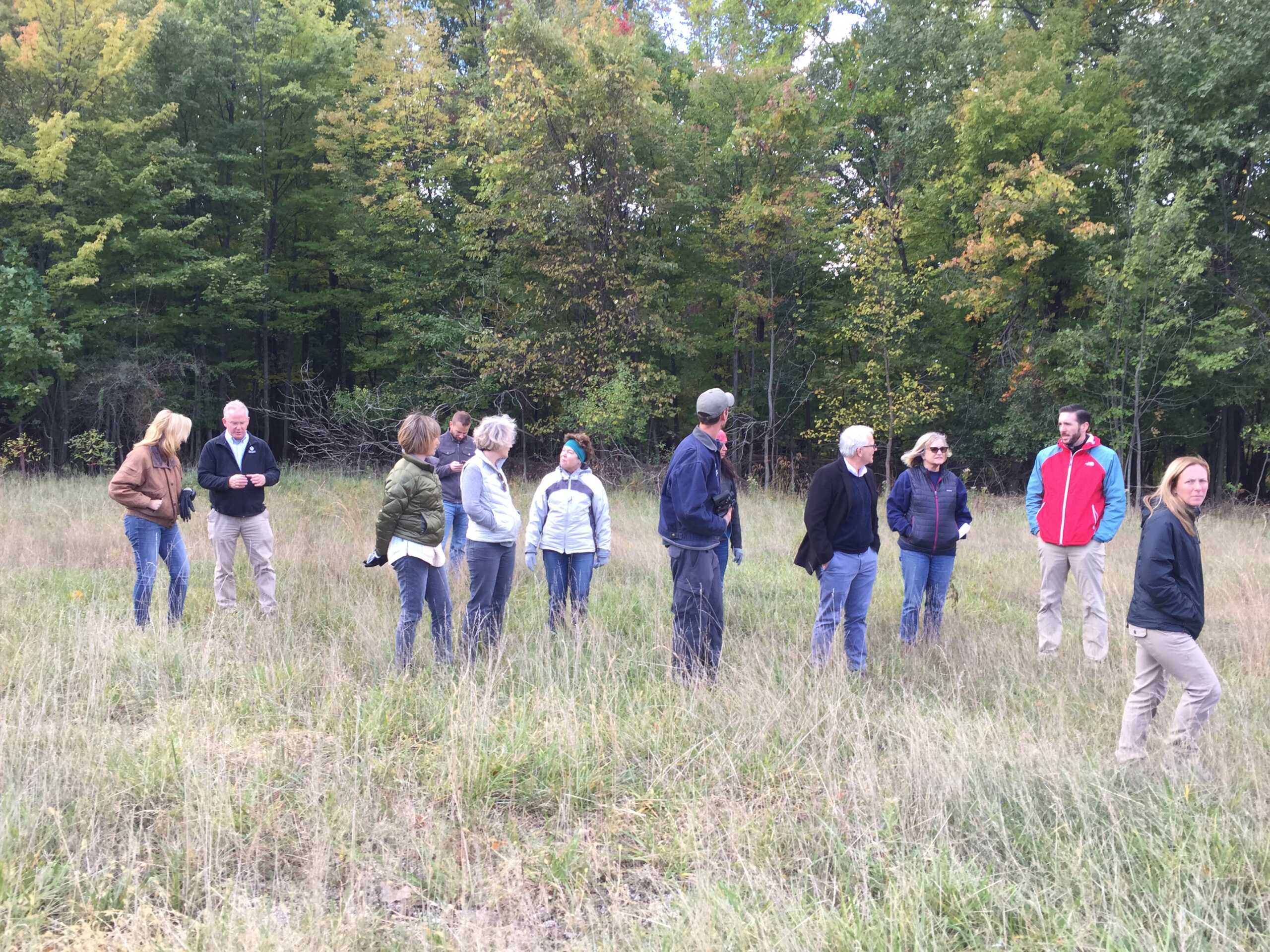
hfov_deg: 61.7
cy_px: 476
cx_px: 635
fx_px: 1064
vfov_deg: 48.2
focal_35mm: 29
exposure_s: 1/148
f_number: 2.2
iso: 32
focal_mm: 4.15
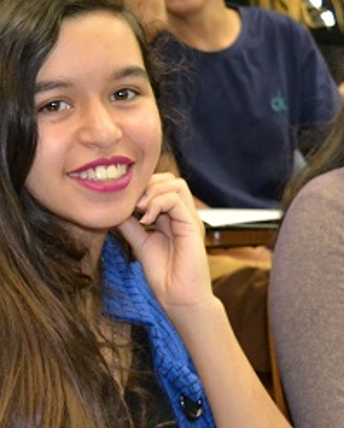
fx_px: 1296
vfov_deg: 18.8
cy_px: 233
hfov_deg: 14.9
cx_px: -2
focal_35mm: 102
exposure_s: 1/60
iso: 2500
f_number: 4
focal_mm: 24
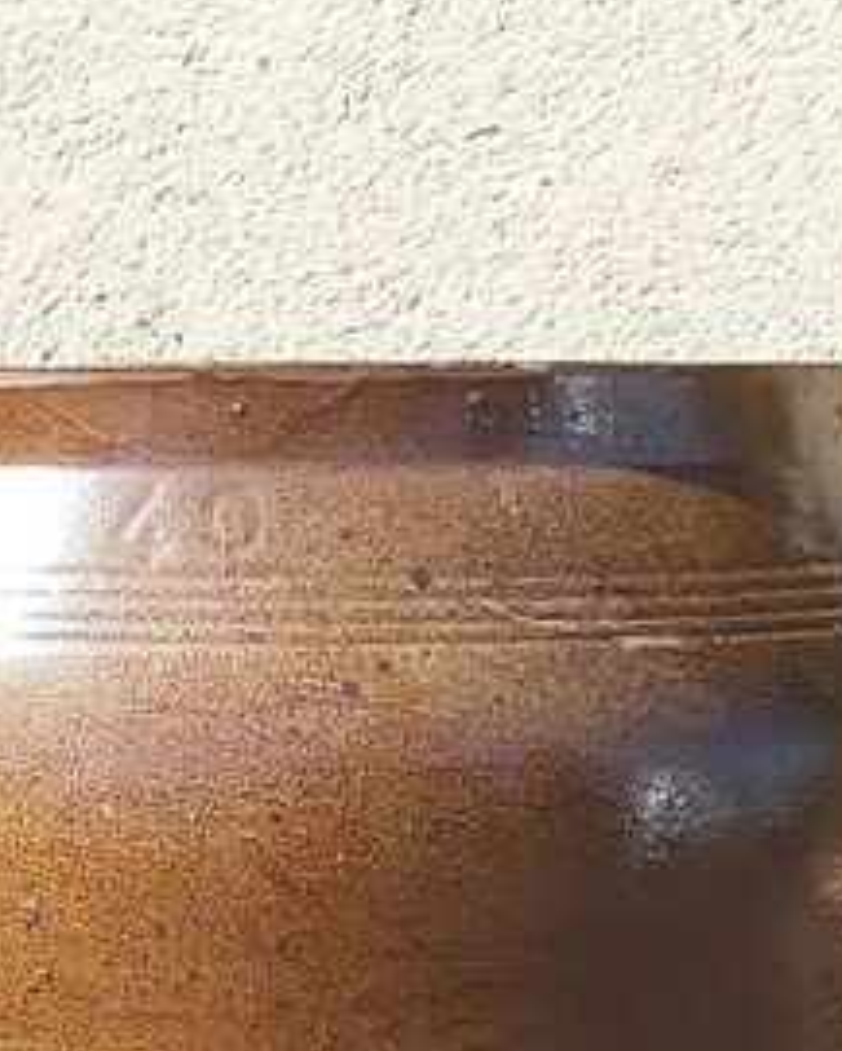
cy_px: 1179
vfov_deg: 28.4
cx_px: 275
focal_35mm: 60
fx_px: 1868
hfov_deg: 25.3
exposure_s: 1/739
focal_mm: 3.08
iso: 40
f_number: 2
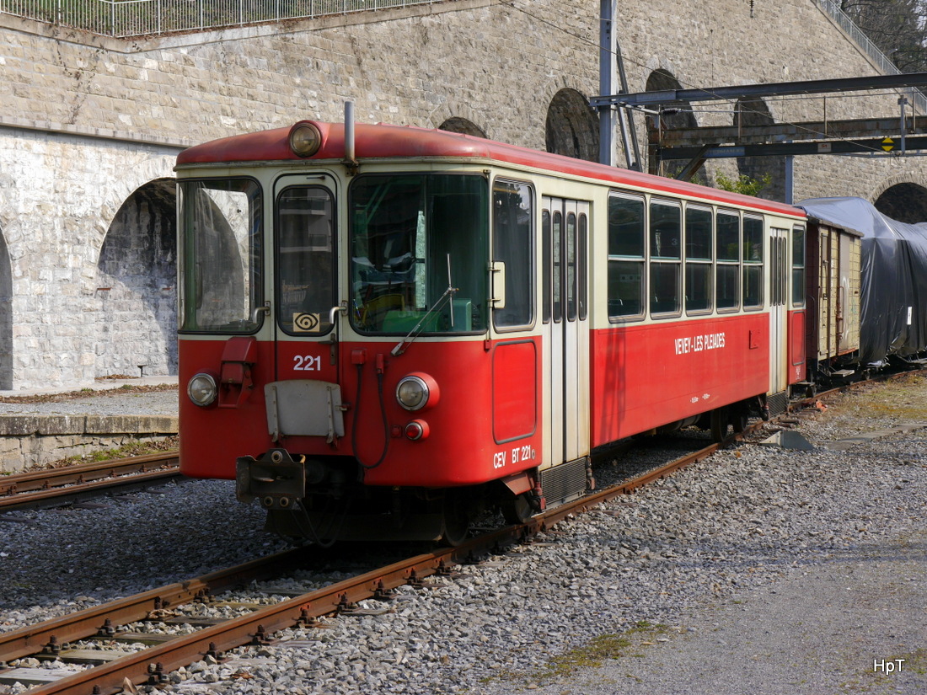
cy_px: 348
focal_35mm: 72
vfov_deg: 20.4
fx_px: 1928
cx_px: 464
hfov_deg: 27.0
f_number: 8
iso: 160
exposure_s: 1/320
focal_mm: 36
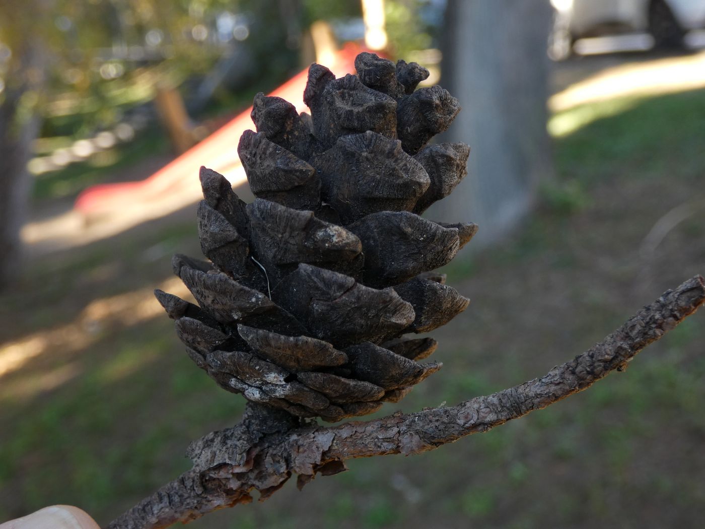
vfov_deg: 29.1
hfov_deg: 38.2
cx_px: 352
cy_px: 264
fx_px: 1018
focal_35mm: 50
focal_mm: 9
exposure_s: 1/80
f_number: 3.9
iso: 125
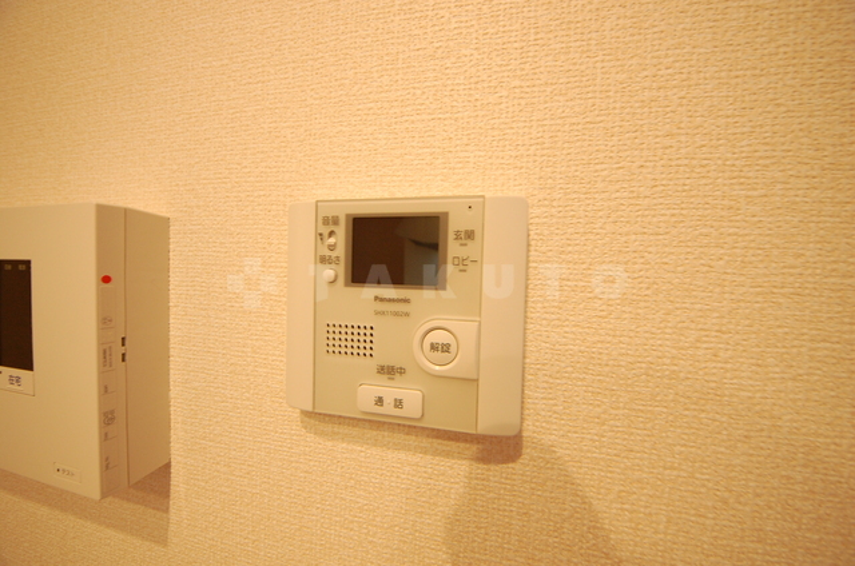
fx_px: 284
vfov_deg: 89.8
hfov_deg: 112.7
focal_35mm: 12
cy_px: 283
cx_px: 428
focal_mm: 8
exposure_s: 1/25
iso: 800
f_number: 4.5
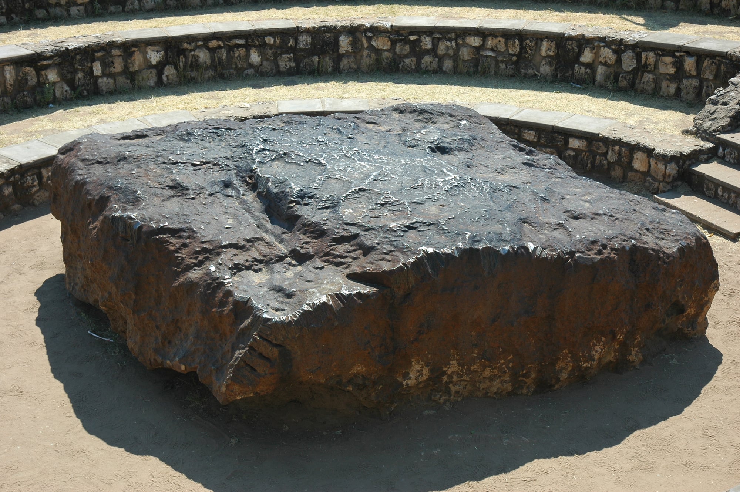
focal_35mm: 52
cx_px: 370
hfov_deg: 37.9
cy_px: 246
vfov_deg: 25.7
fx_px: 1078
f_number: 6.3
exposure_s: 1/160
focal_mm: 35
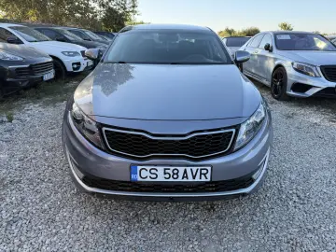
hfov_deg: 71.6
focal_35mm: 24
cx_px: 168
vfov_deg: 56.8
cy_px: 126
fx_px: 233
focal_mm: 6.76
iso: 100
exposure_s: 1/1018
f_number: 1.78
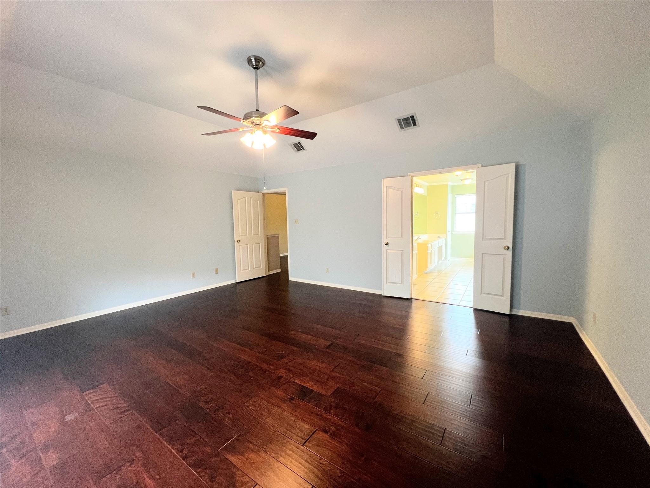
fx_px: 244
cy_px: 244
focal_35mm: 13
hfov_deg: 106.2
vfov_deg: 89.9
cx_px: 325
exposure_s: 1/60
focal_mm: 1.57
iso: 160
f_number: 1.8
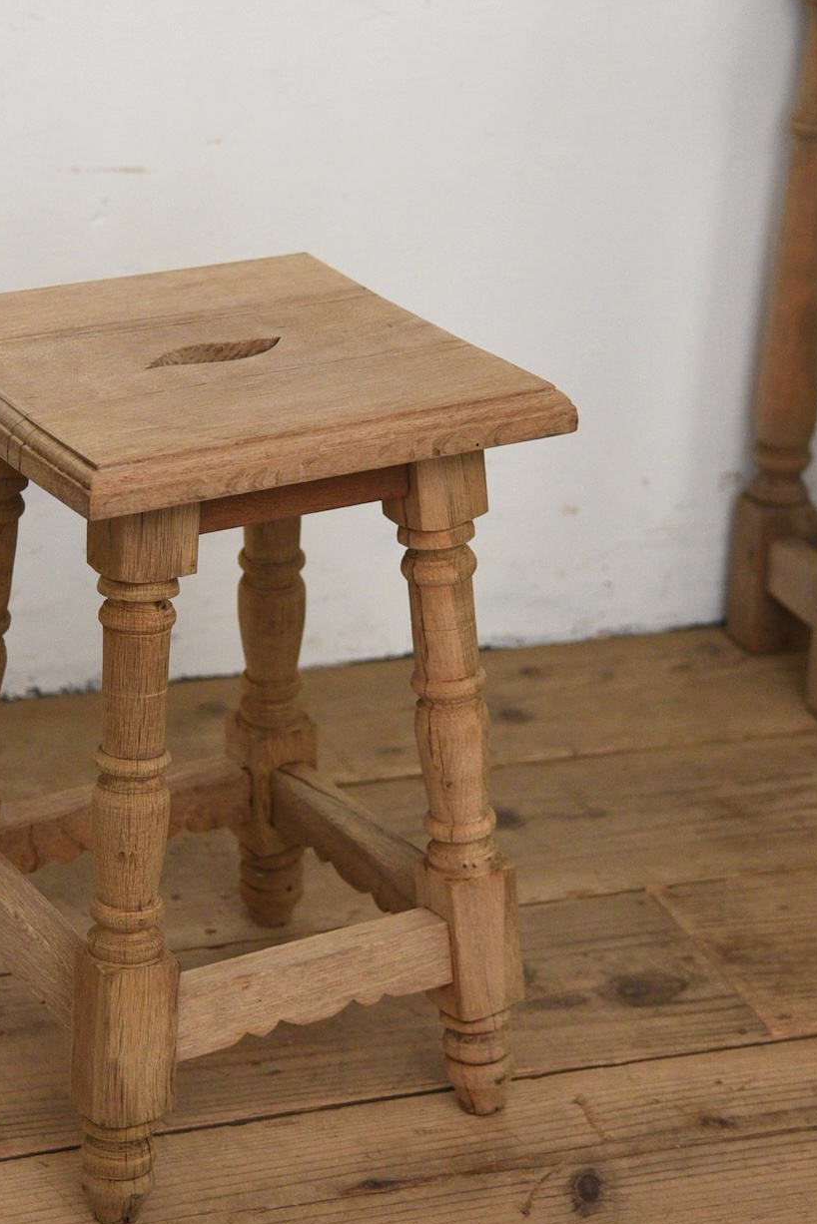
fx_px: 2994
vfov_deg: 23.1
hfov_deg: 15.5
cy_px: 541
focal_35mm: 88
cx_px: 295
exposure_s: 1/50
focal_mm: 50
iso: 2800
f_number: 4
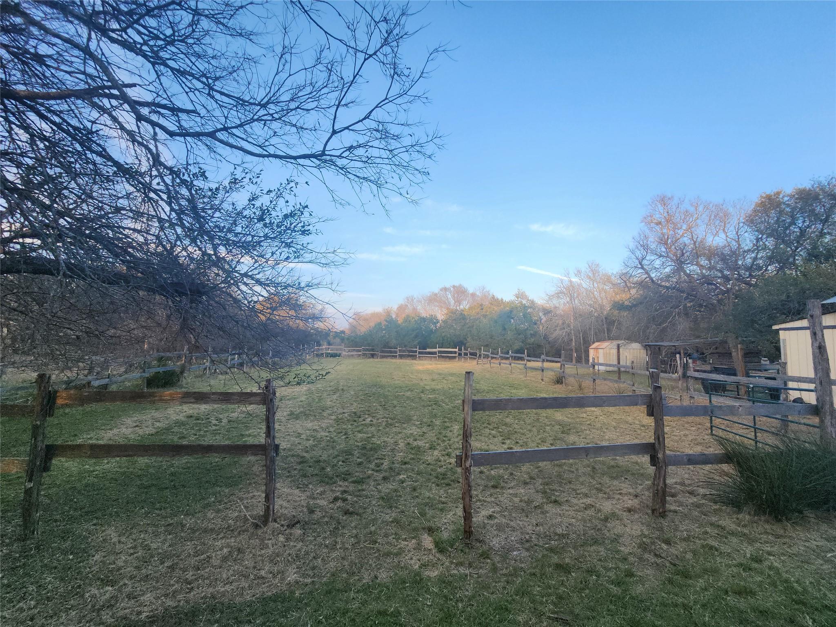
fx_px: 314
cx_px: 418
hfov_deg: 106.2
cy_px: 314
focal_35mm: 13
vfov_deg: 89.9
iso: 50
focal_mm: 2.2
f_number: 2.2
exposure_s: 1/235
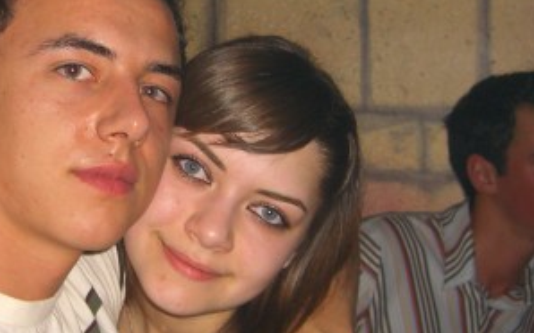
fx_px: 1178
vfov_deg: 16.1
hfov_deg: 25.4
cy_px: 184
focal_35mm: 81
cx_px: 165
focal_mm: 7.9
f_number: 2.8
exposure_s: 1/60
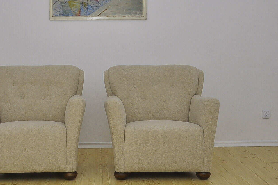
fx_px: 446
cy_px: 77
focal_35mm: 58
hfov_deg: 34.3
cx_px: 95
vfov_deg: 23.5
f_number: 4
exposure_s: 1/160
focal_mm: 25
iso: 400
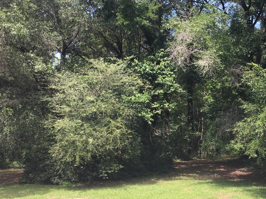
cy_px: 93
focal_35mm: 50
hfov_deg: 37.9
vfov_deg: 29.1
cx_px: 168
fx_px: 384
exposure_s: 1/503
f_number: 2.2
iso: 25
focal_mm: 4.15
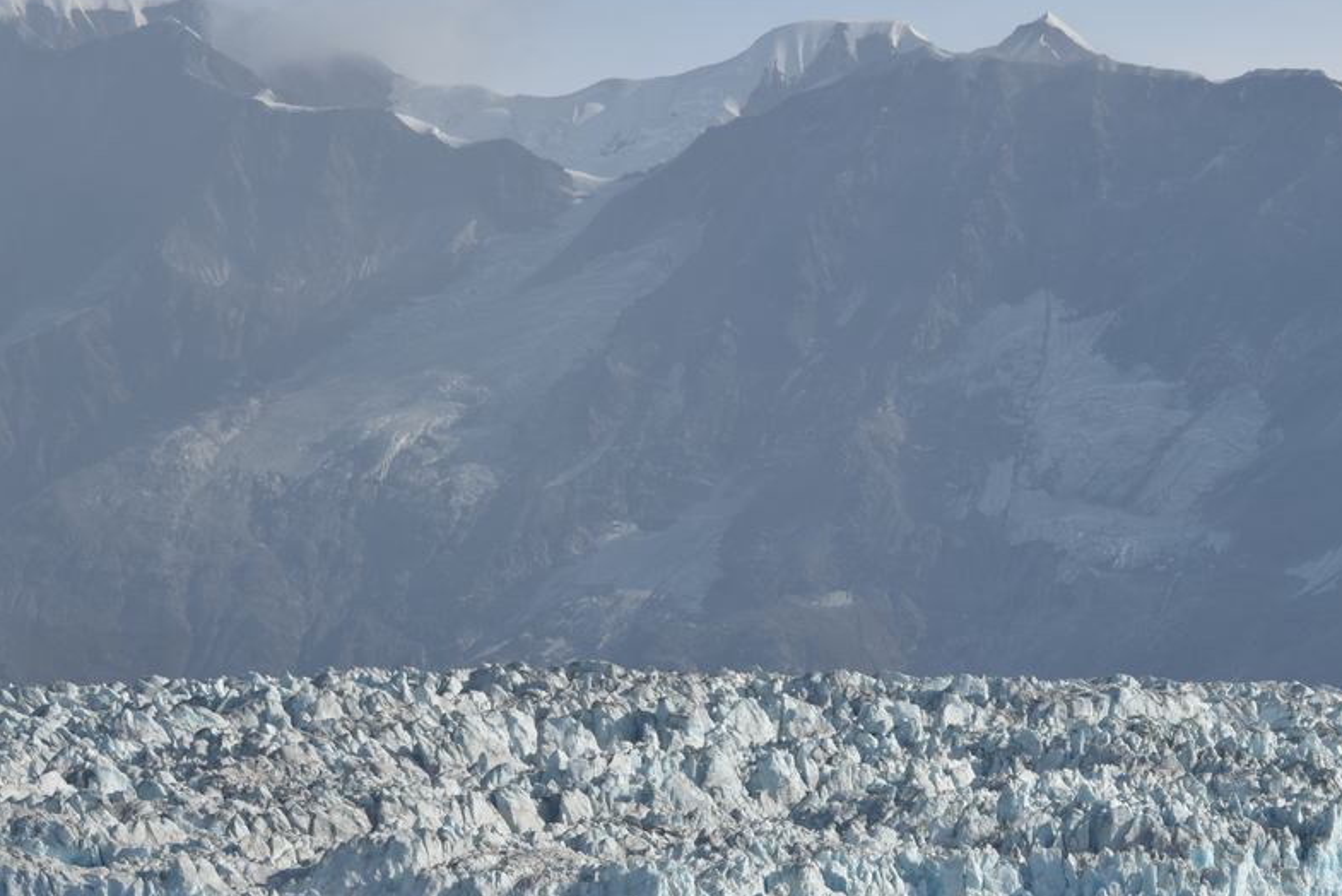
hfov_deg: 10.3
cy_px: 545
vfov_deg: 6.9
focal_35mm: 199
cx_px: 983
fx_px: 7421
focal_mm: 122
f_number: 10
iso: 100
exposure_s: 1/400
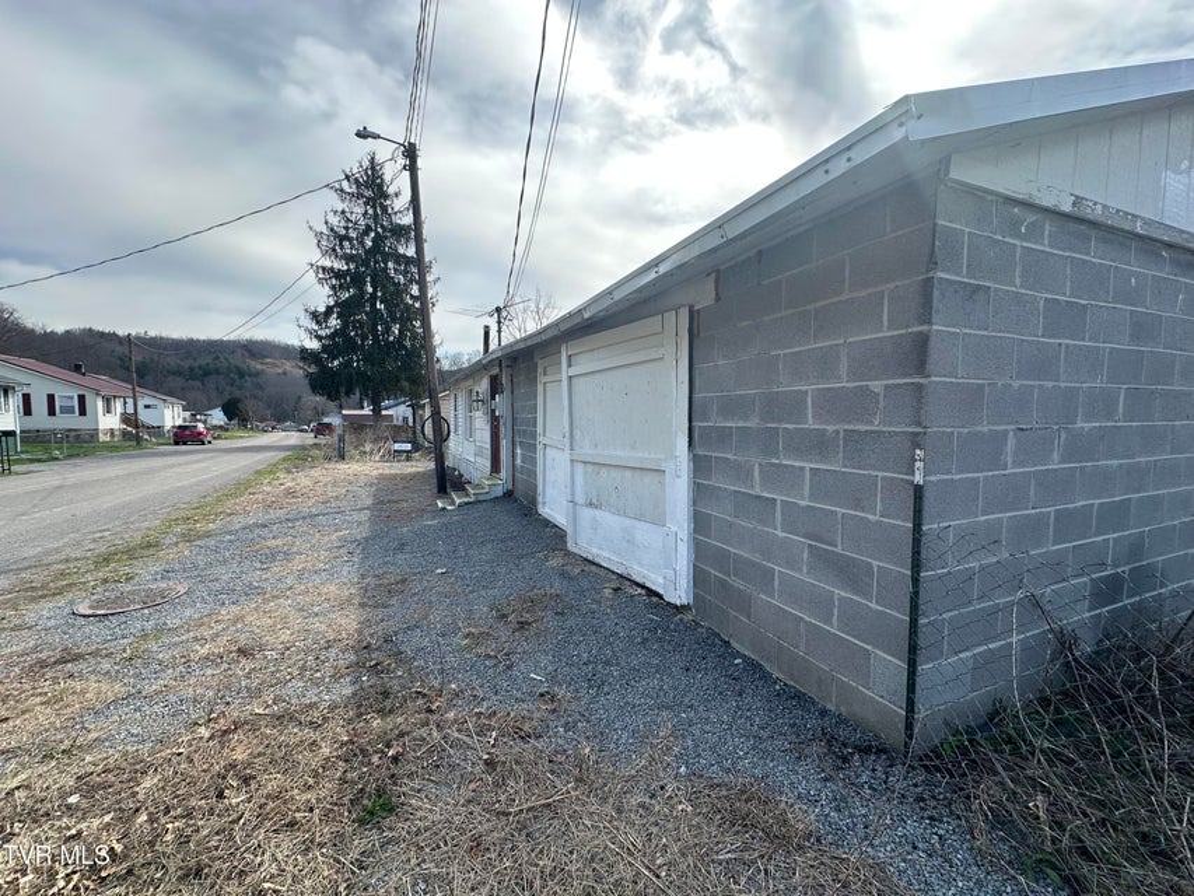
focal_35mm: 14
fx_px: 483
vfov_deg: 85.7
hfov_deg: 102.1
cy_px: 448
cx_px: 597
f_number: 2.2
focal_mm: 2.22
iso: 40
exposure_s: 1/600
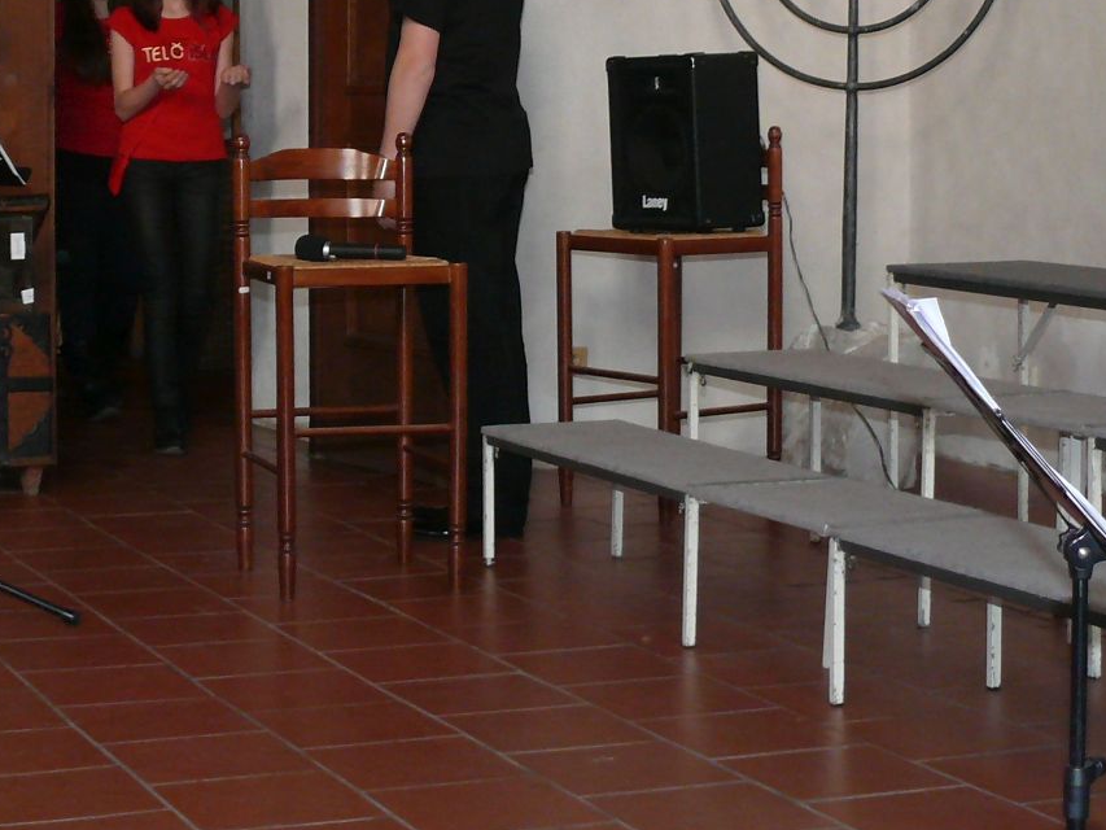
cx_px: 219
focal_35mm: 84
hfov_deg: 23.0
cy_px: 86
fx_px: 2684
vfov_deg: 17.3
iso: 200
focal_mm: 7.5
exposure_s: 1/30
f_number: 2.8
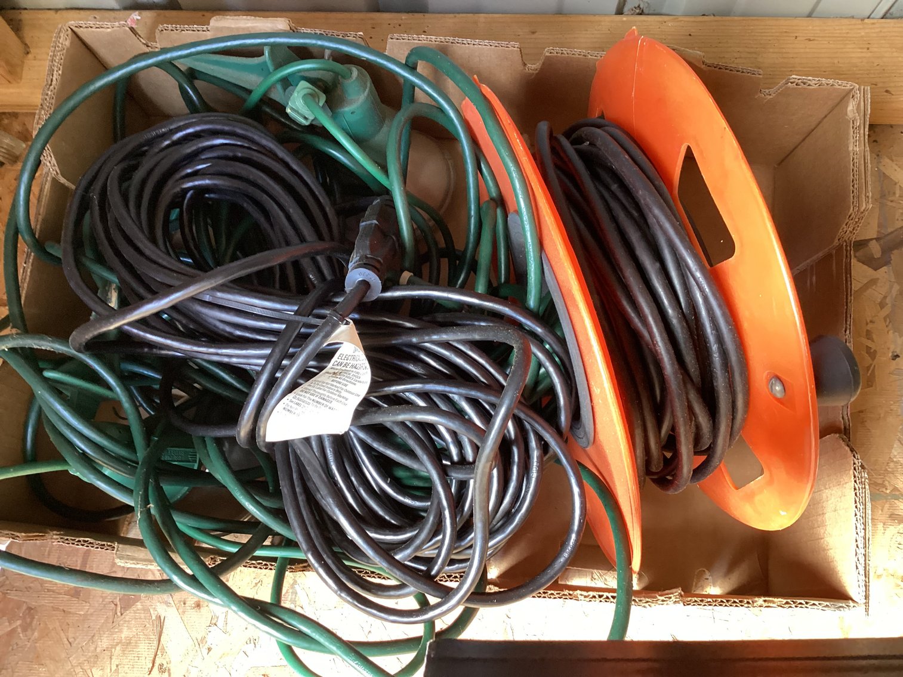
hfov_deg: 58.3
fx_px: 809
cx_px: 452
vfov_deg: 45.4
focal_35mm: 31
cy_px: 338
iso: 320
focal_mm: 3.3
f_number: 2.4
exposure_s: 1/40
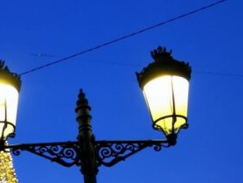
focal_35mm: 92
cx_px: -79
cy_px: 229
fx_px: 646
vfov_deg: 15.4
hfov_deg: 19.5
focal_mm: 2.35
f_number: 2.2
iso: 160
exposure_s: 1/50
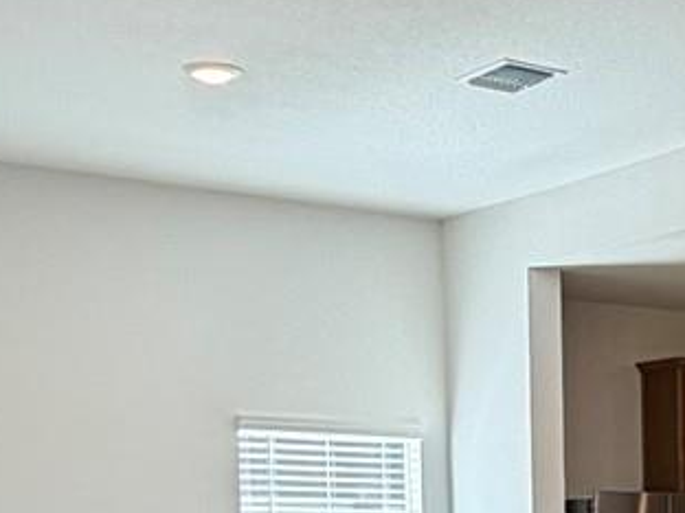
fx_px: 1821
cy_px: 671
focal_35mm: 92
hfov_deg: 20.4
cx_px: 740
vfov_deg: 15.3
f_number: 2.2
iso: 64
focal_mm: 2.22
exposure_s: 1/120
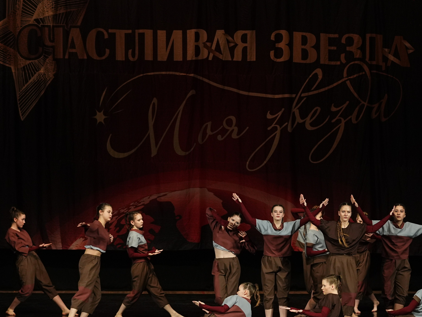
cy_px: 172
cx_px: 237
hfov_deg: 14.7
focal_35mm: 134
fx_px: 1634
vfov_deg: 11.1
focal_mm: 70
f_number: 2.8
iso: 2500
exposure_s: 1/400
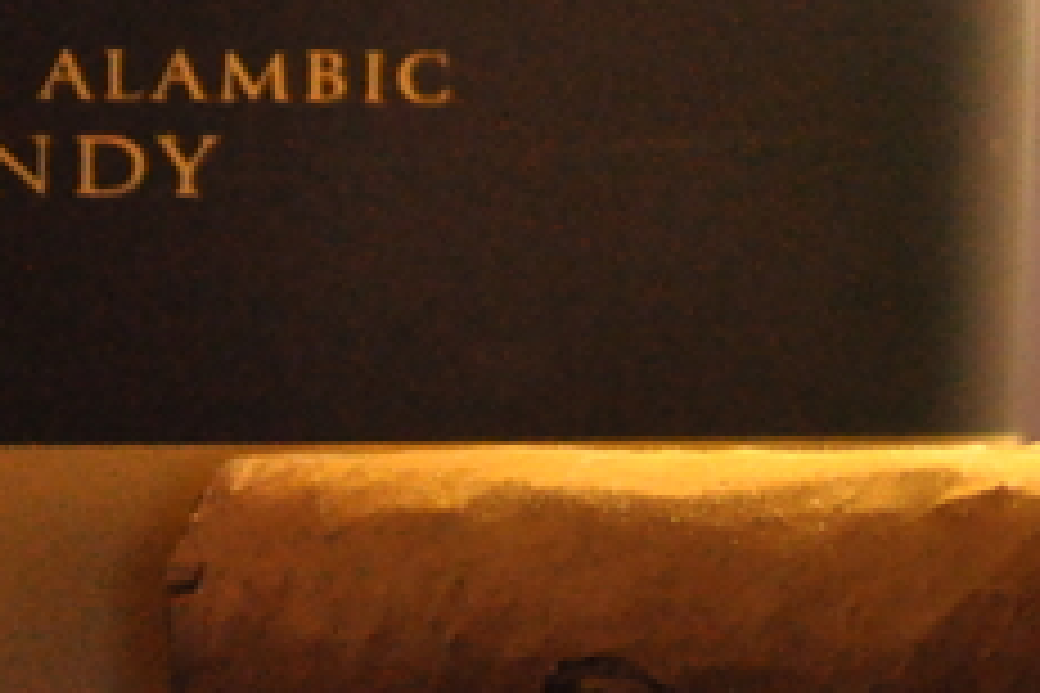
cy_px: -236
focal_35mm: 751
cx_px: 678
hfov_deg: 2.7
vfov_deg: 1.8
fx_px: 21686
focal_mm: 145
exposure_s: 1/8
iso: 3200
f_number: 5
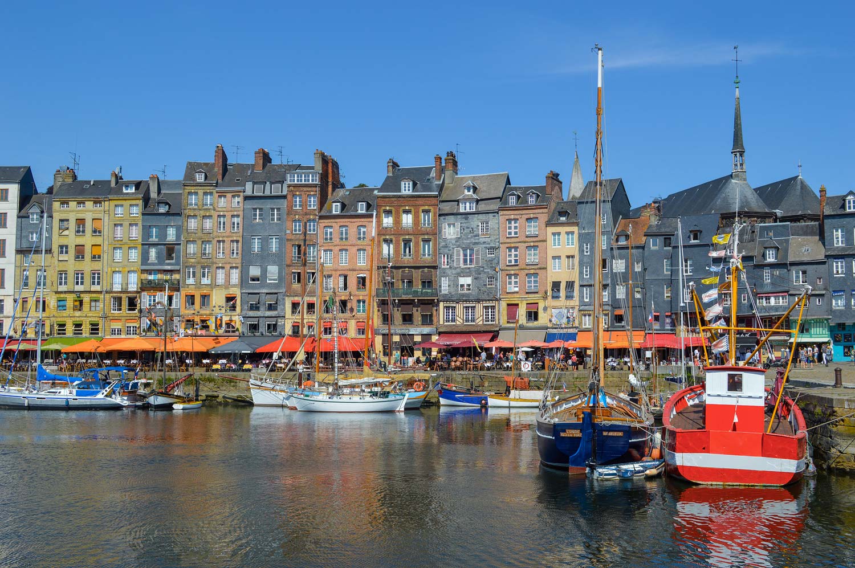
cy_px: 284
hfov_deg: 49.6
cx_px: 428
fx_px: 925
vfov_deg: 34.1
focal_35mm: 39
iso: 100
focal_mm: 26
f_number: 7.1
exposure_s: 1/320
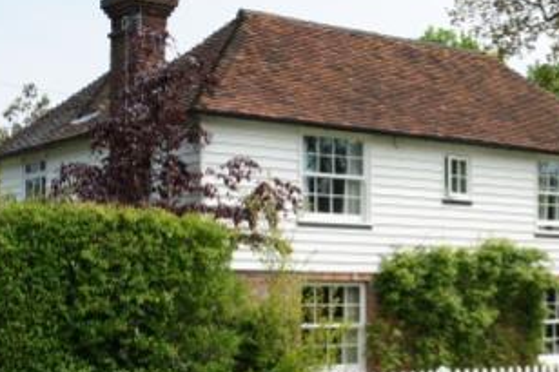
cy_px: 277
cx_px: 497
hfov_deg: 25.2
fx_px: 1211
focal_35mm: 78
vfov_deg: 17.4
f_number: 11
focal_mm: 25
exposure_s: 1/125
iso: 200
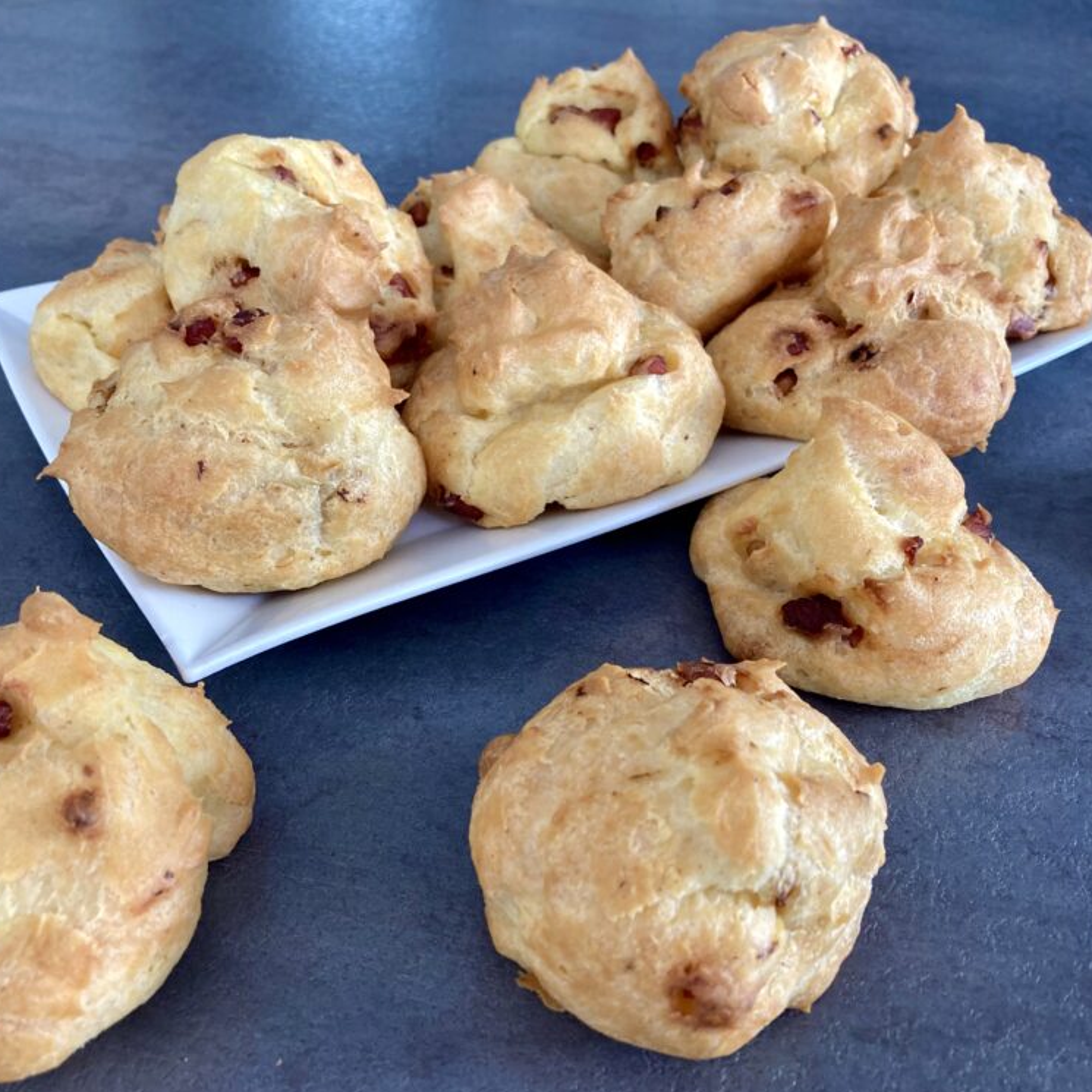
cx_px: 566
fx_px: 1213
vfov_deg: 48.4
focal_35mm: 34
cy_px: 561
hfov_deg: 48.4
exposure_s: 1/60
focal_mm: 3.99
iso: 125
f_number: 1.8
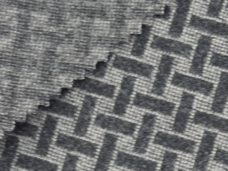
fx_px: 1555
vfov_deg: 6.3
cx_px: 289
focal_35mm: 236
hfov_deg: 8.3
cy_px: 19
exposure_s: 1/50
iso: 100
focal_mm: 50
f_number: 3.5
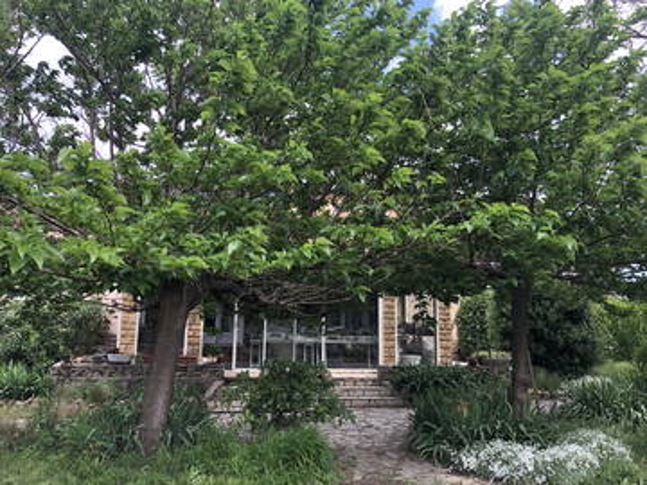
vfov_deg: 49.7
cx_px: 324
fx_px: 523
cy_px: 242
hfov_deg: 63.4
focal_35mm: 28
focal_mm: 4
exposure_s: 1/239
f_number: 1.8
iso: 20
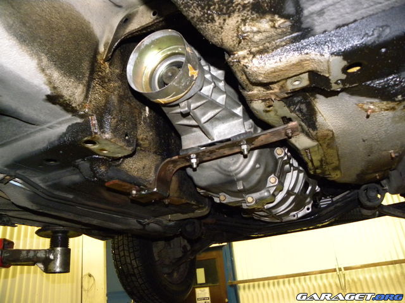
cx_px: 202
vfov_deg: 53.1
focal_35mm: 26
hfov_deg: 67.3
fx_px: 304
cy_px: 152
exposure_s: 1/30
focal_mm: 4.6
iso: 400
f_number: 2.8
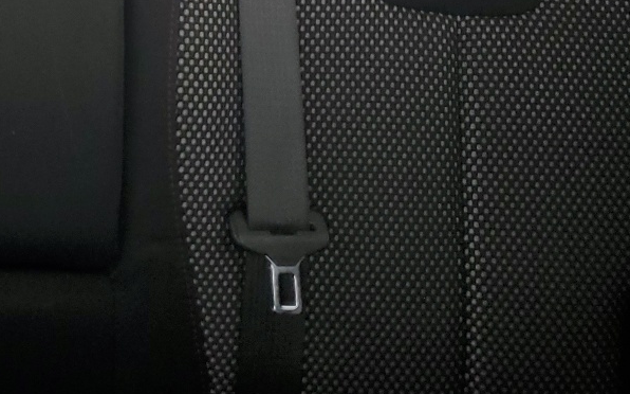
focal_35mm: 74
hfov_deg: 26.3
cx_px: -12
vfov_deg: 16.6
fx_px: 1270
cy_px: -125
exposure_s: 1/120
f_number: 1.5
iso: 61
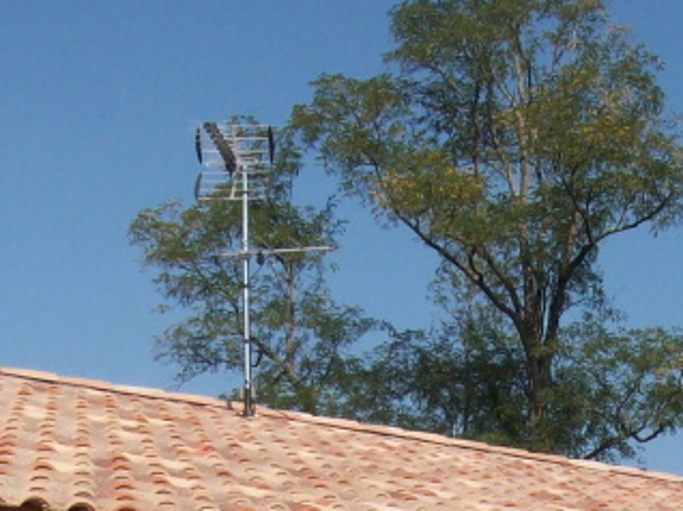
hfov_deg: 18.1
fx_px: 2110
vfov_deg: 13.1
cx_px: 623
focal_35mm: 107
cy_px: 756
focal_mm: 5.7
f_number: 5.5
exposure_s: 1/471
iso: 64
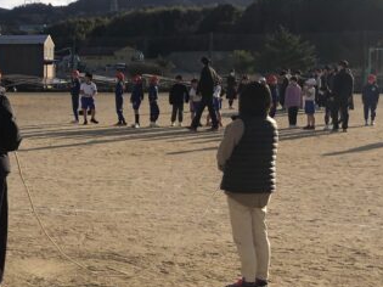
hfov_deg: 25.4
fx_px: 807
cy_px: 93
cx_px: 1
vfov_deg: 20.1
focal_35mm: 73
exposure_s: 1/2667
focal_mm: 3.99
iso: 20
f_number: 1.8
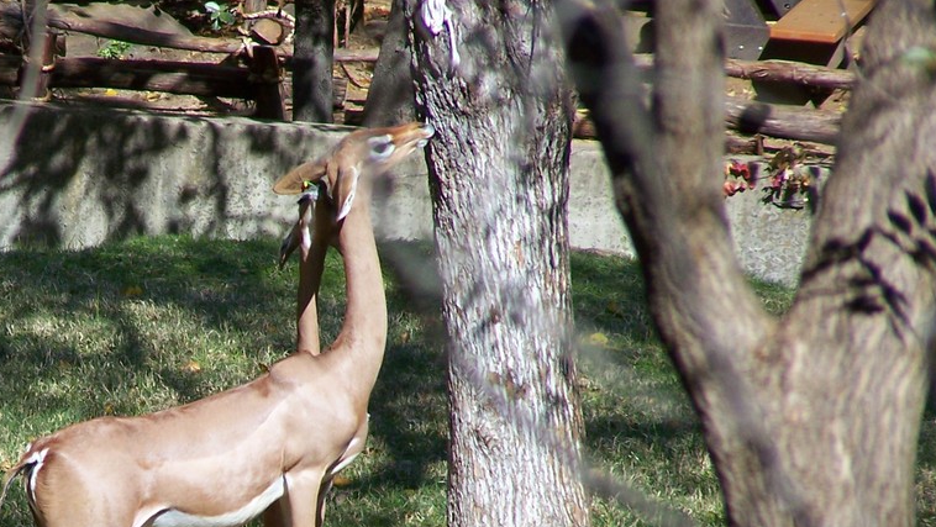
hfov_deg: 3.1
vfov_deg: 1.7
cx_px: 178
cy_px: 492
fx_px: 17355
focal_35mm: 699
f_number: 3.7
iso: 80
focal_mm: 63
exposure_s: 1/800
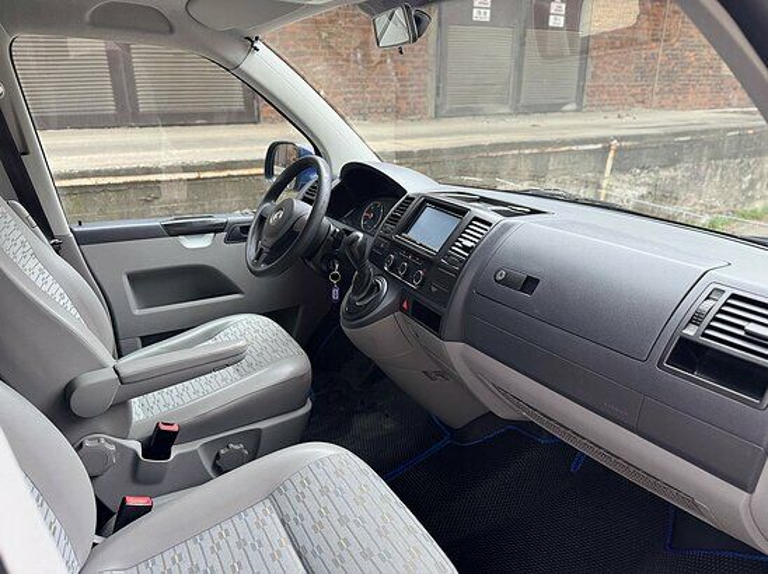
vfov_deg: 56.7
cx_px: 384
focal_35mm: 24
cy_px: 287
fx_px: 532
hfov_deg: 71.6
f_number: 1.78
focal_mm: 6.76
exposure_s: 1/60
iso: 320
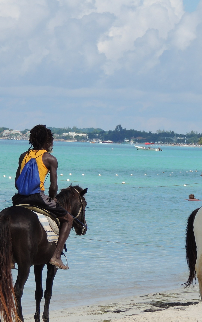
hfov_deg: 4.2
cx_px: 191
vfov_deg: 6.7
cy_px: 180
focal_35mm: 312
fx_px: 2747
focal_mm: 33
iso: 100
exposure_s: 1/800
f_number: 4.6
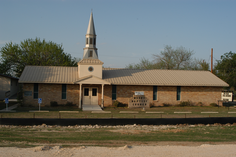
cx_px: 118
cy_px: 78
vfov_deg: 31.8
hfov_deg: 46.4
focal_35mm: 42
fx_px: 275
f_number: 9
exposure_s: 1/320
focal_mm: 28
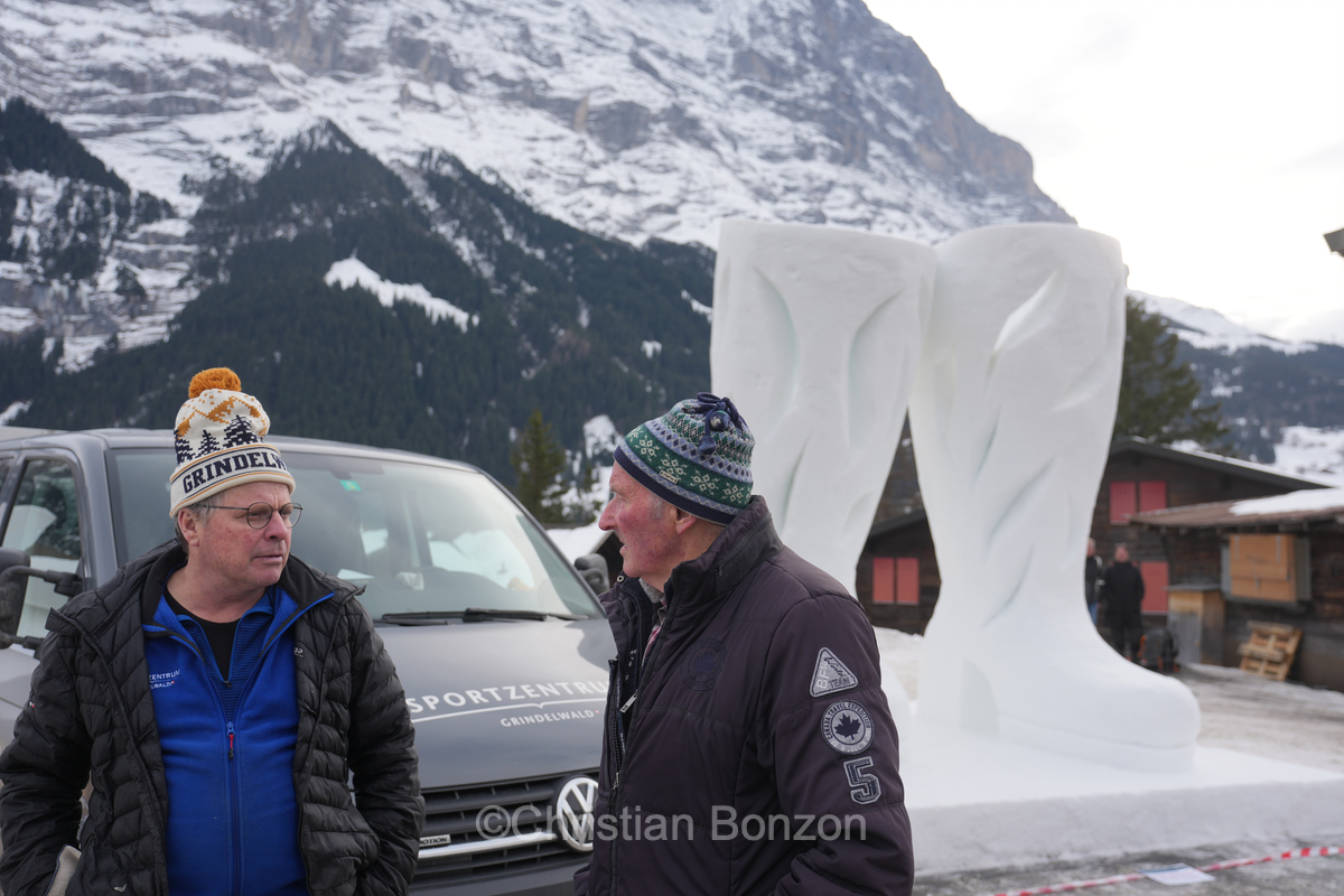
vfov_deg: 41.1
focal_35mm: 32
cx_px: 672
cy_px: 448
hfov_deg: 58.7
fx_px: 1195
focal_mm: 32
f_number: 4
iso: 100
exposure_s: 1/320
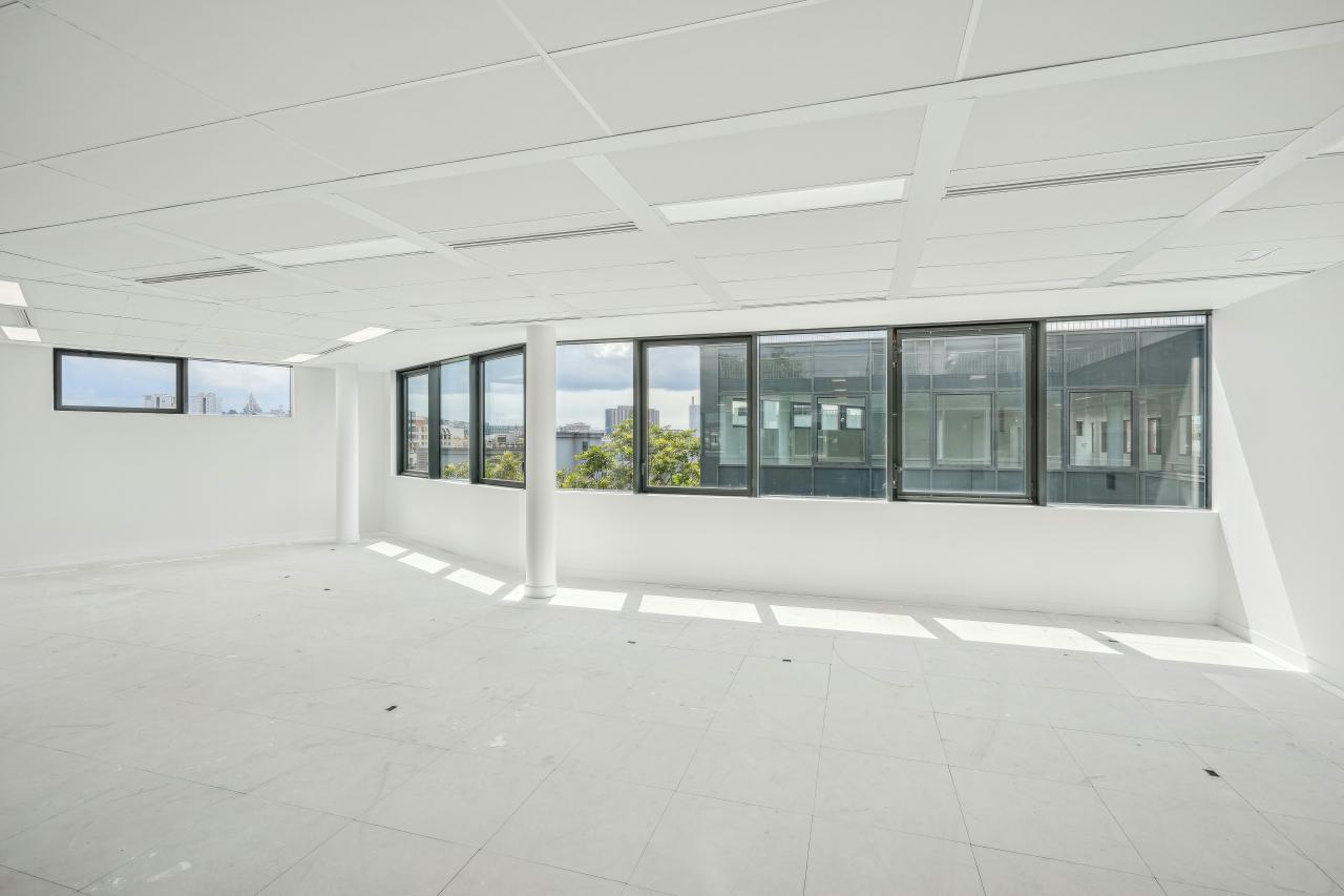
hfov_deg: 96.7
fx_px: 597
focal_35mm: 16
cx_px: 672
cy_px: 448
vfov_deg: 73.7
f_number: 11
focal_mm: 16
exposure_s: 1/80
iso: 200
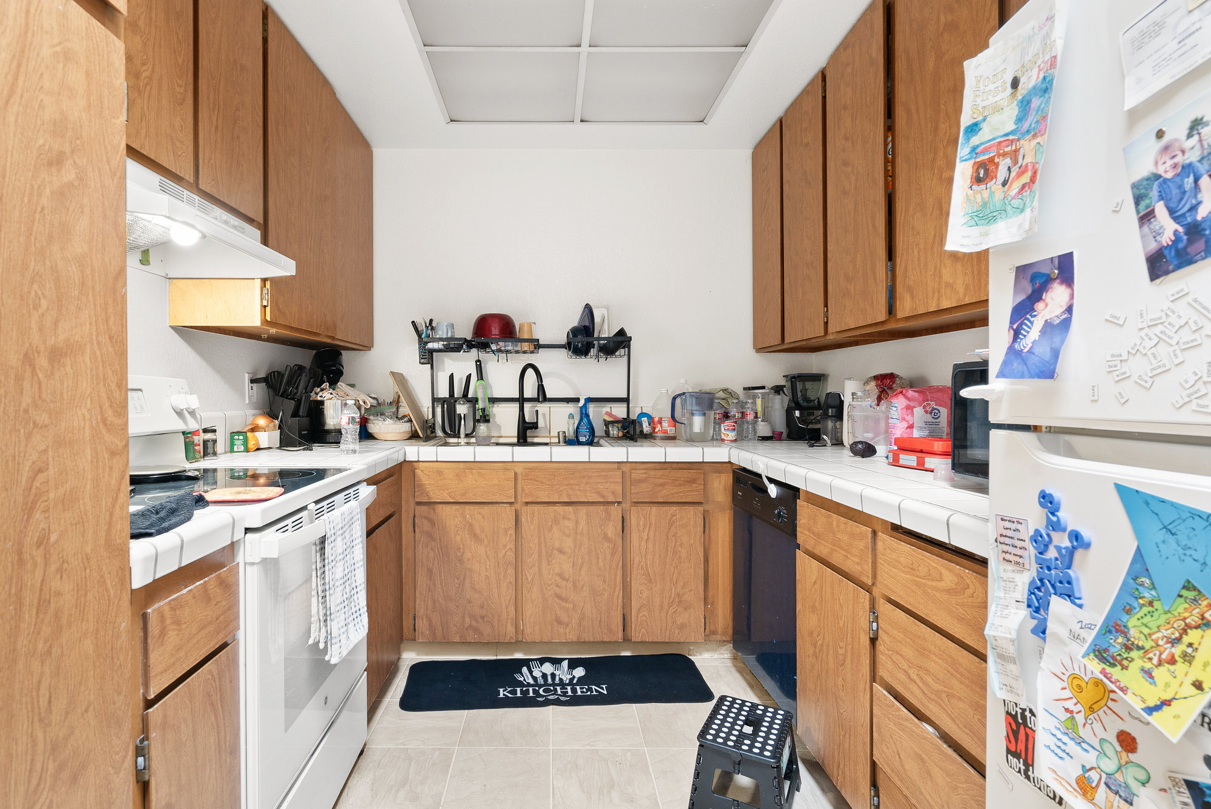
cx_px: 606
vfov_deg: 73.8
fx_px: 539
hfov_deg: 96.7
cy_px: 404
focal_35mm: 16
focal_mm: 16
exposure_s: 1/1.25
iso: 400
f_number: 9
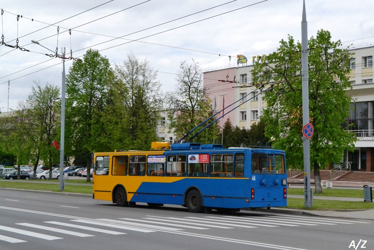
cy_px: 125
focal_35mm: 60
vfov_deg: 22.6
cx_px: 187
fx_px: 623
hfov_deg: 33.4
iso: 3200
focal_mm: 40
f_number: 10
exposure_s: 1/3200
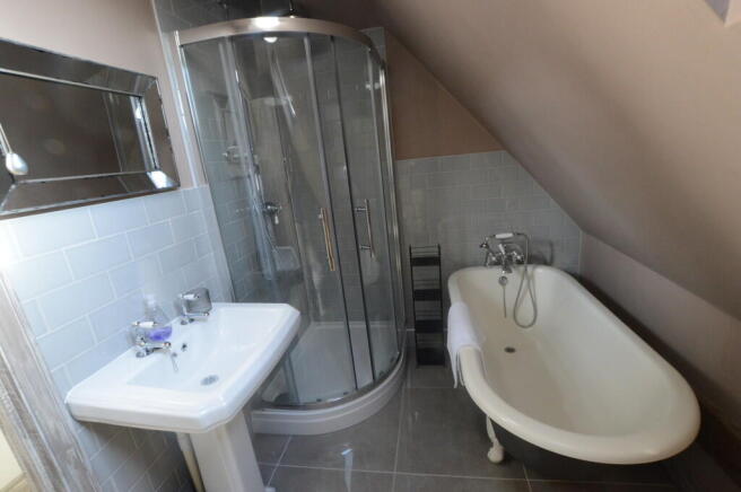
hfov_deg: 100.4
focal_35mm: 15
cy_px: 246
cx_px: 370
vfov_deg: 77.2
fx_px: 308
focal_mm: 10
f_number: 13
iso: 1800
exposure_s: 1/15
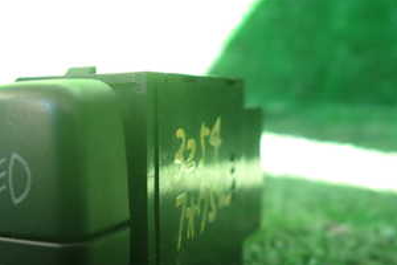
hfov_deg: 37.3
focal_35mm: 52
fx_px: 573
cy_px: 189
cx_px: 99
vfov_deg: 25.8
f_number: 2
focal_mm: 4.5
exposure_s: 1/60
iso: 100
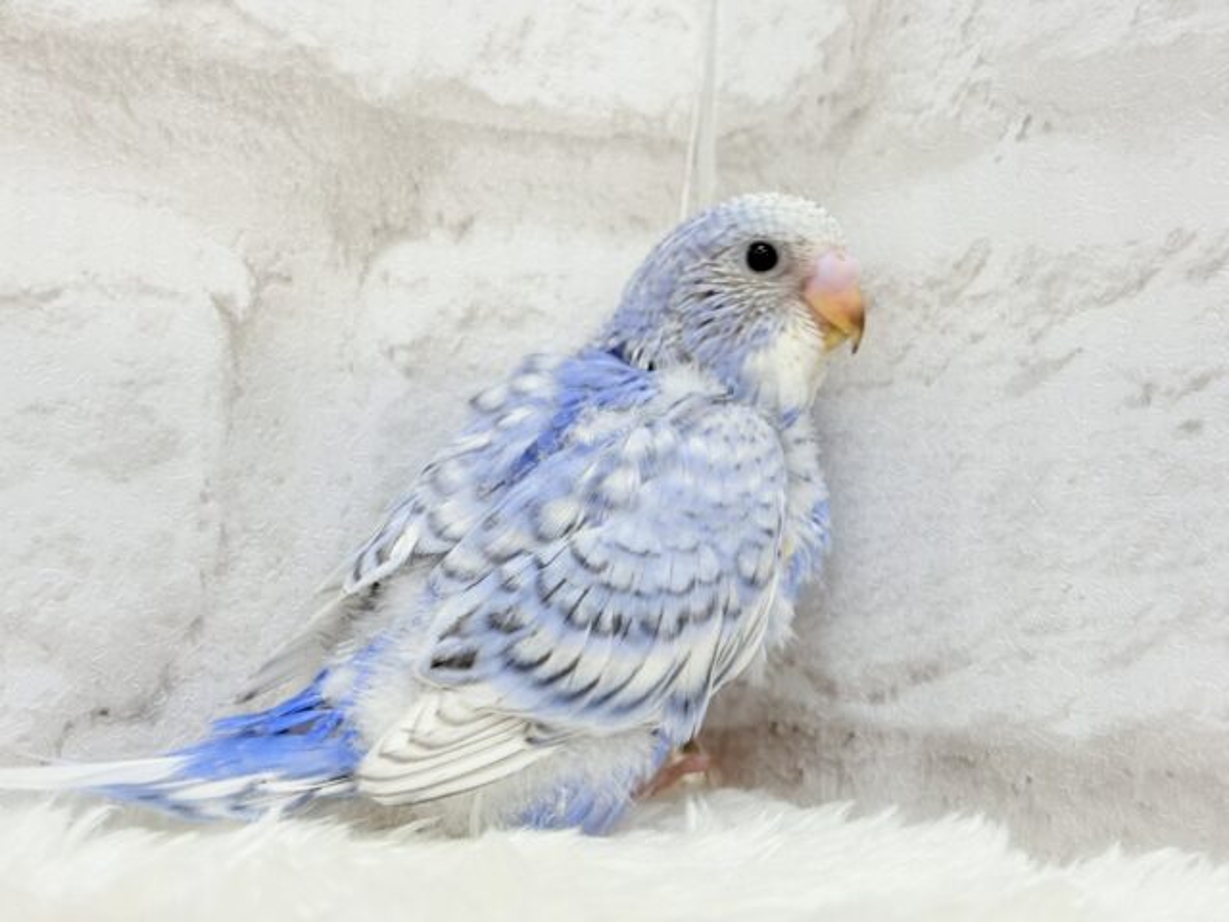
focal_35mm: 52
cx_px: 614
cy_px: 461
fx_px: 1846
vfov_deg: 28.0
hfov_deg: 36.8
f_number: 1.6
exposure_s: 1/50
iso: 50
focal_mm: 5.96
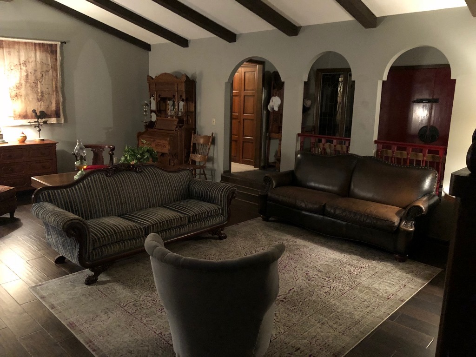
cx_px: 238
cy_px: 178
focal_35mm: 28
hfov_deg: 63.4
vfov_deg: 49.7
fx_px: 385
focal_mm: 3.99
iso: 250
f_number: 1.8
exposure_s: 1/4
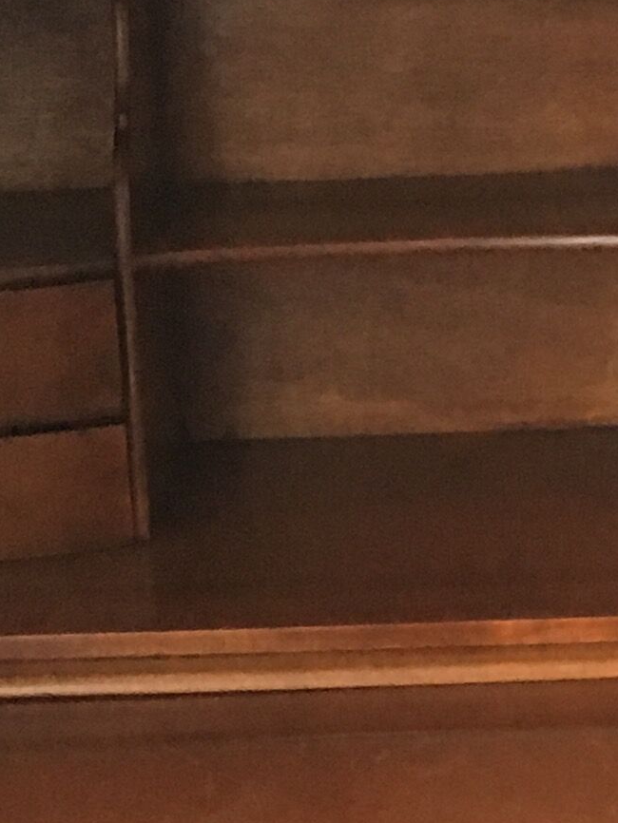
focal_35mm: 135
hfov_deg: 11.0
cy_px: 765
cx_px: 462
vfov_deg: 14.4
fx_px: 3212
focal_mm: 4.15
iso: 200
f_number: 2.2
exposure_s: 1/25
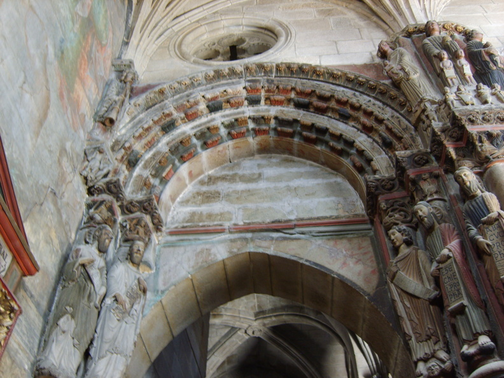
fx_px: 510
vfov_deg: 40.7
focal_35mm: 35
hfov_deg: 52.6
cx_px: 252
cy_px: 189
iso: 123
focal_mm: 7.4
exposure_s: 1/8
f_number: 2.8
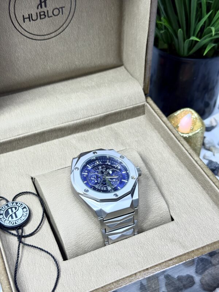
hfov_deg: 30.3
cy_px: 146
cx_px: 110
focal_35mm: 48
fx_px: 405
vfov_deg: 39.7
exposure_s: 1/100
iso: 100
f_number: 1.78
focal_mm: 6.76
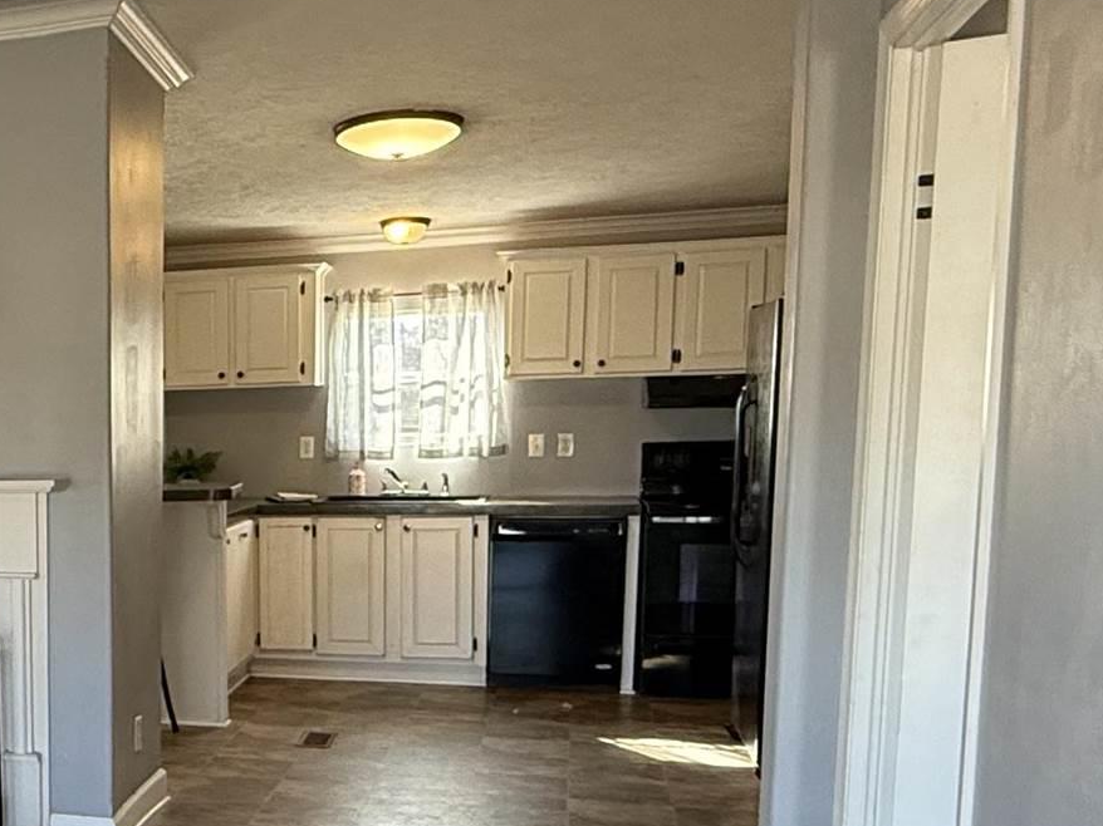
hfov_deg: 34.3
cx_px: -74
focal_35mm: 49
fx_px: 1561
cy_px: 624
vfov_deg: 29.2
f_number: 2.2
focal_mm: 2.22
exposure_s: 1/120
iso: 200
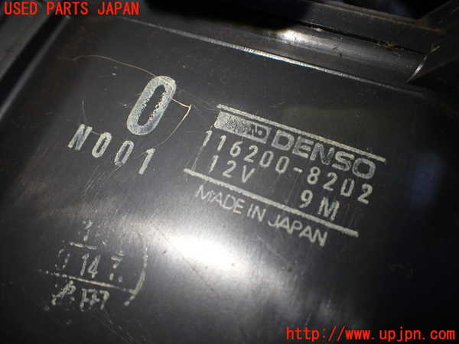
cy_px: 172
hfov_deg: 60.0
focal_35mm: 30
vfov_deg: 46.8
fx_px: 398
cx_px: 230
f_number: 2.3
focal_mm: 5.4
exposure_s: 1/125
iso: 200
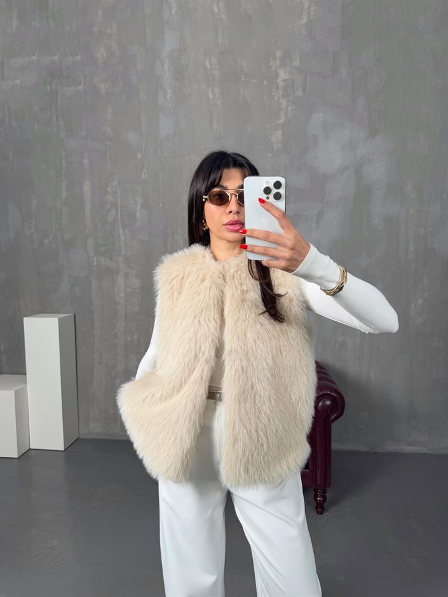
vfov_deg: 71.6
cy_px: 298
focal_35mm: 24
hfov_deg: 56.8
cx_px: 224
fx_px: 414
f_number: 1.78
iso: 64
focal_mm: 6.76
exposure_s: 1/121
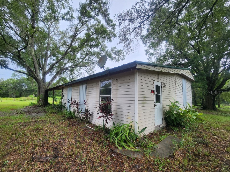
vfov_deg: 85.5
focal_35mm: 14
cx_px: 107
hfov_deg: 101.9
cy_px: 92
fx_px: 93
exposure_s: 1/222
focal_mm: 2.2
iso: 50
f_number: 2.2
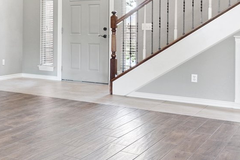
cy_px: 29
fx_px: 393
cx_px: -92
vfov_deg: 22.6
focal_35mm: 59
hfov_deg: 27.0
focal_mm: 16
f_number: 7.1
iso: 200
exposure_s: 1/13
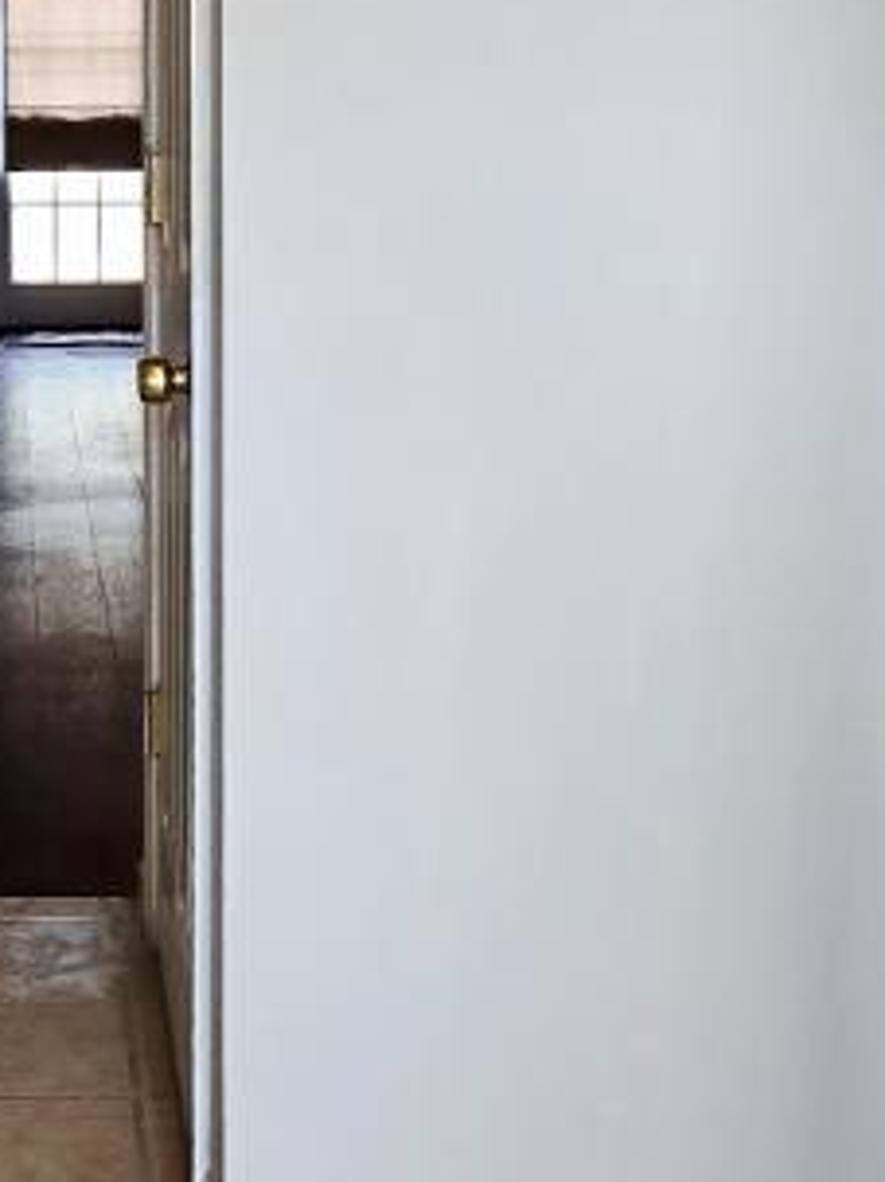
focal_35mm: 66
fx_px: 2251
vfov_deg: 29.2
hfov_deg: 21.4
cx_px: -27
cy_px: 378
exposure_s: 1/60.2
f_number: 2.2
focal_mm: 2.2
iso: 64
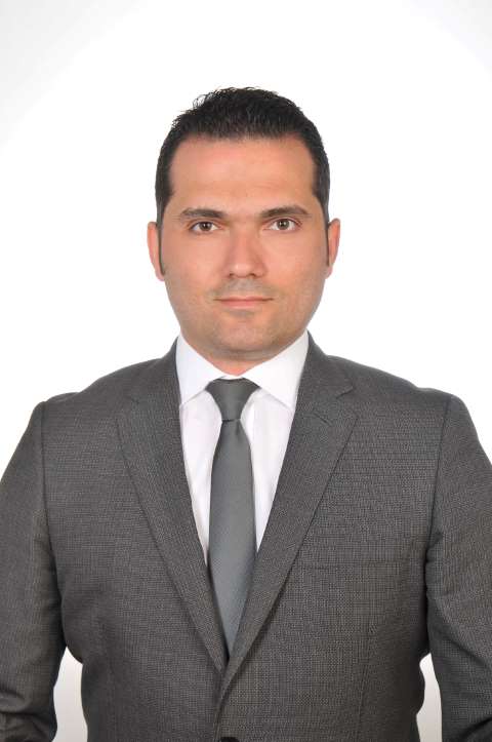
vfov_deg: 24.2
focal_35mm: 84
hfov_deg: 16.2
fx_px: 1727
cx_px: 246
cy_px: 371
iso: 200
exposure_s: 1/125
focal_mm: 56
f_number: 8
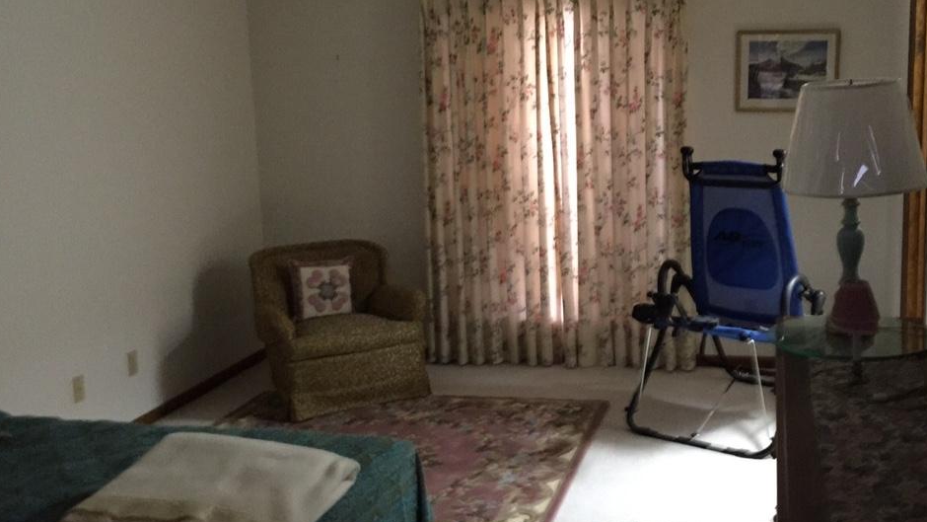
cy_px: 236
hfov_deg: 46.9
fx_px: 1057
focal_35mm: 43
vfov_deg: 27.7
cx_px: 577
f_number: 2.2
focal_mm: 4.15
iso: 400
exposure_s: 1/15
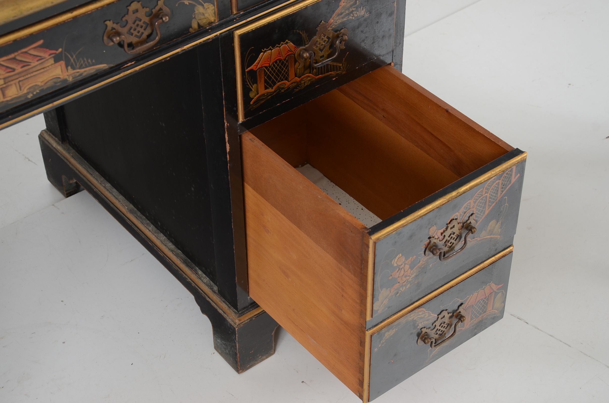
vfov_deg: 18.1
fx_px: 1266
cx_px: 304
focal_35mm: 75
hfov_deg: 27.0
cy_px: 202
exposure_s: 1/60
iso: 160
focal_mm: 50
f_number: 6.3
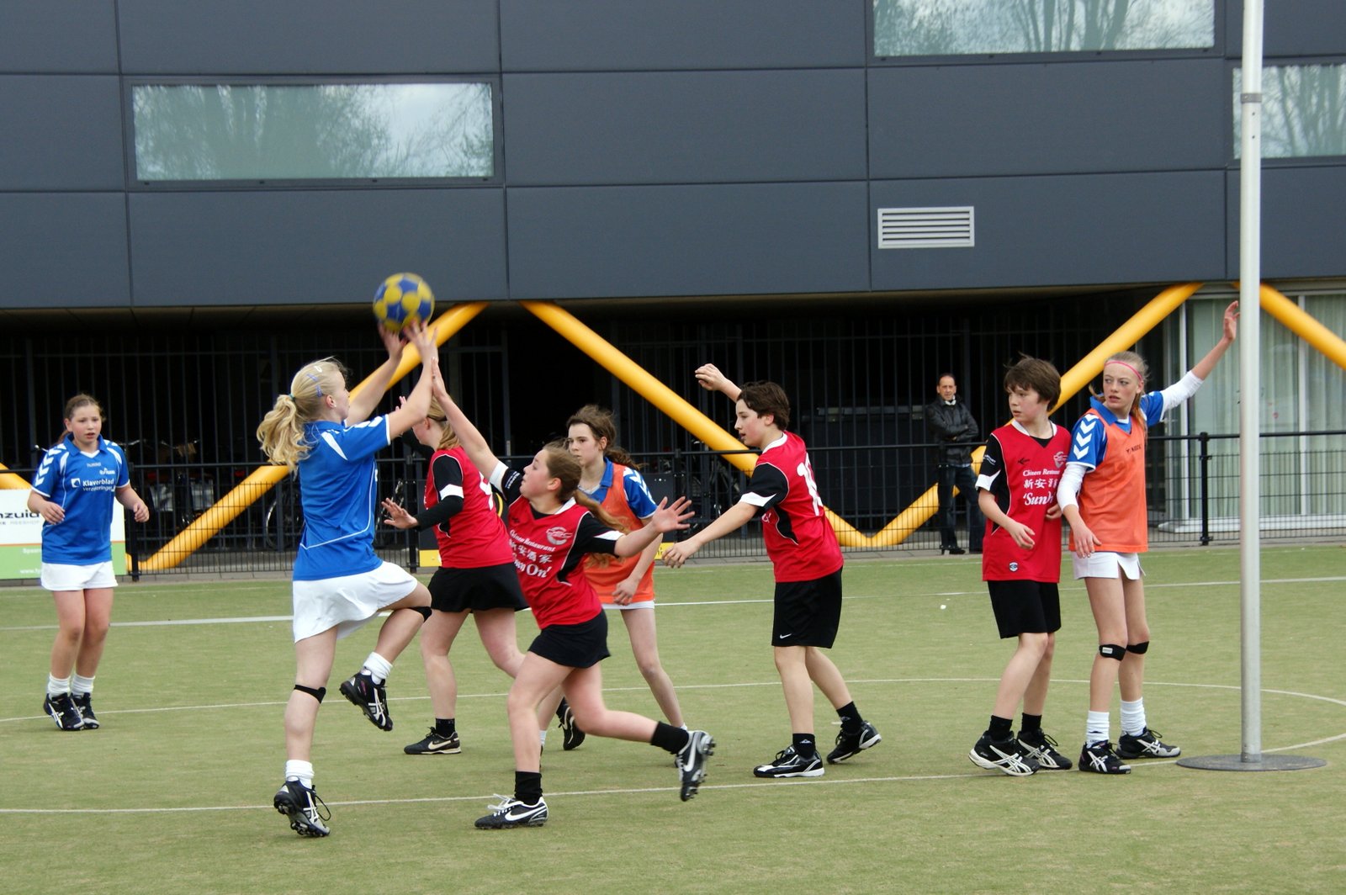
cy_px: 448
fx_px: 2802
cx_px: 673
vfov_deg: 18.2
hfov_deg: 27.0
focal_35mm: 75
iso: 200
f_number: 5.6
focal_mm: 50
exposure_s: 1/250
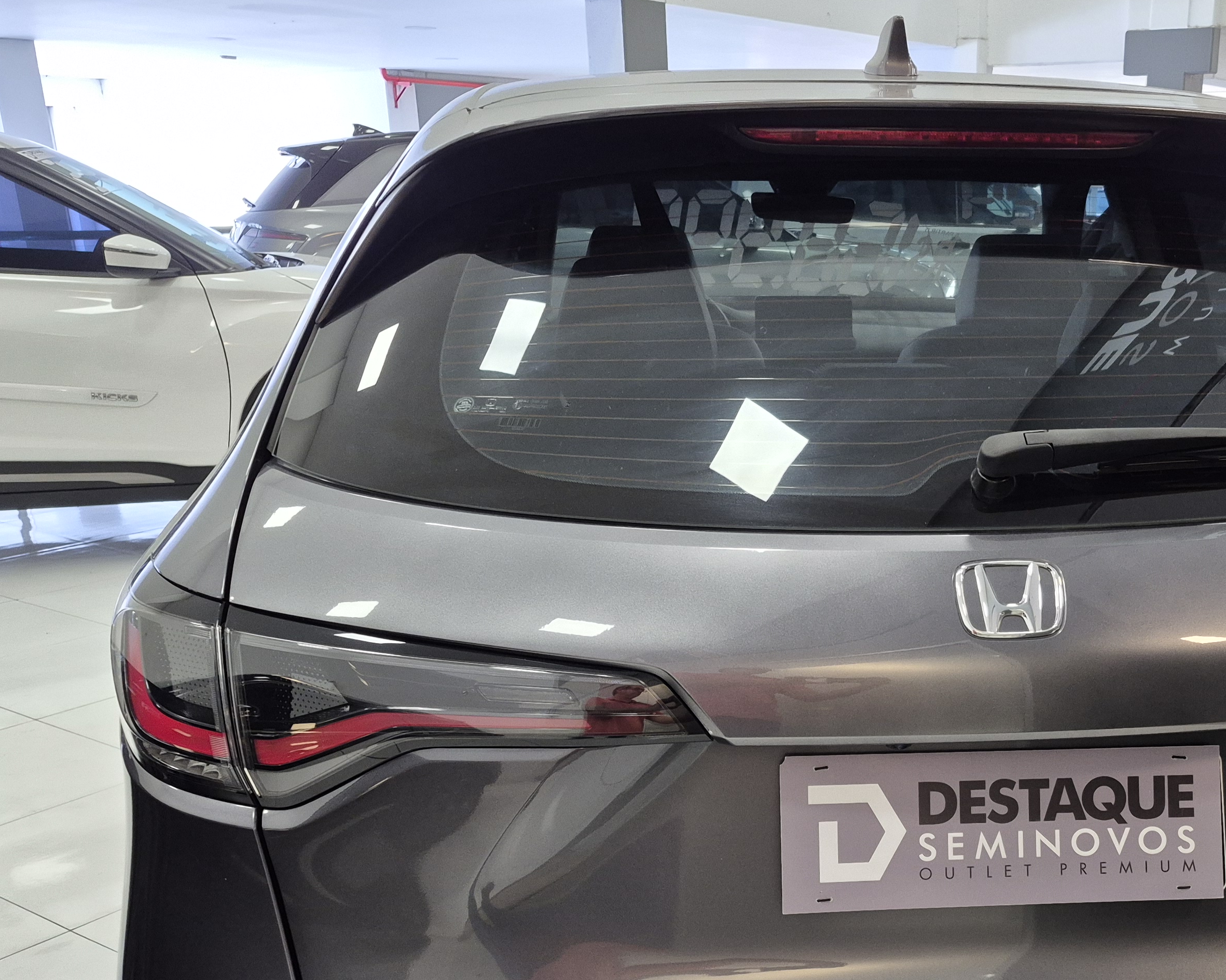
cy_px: 746
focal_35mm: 38
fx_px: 1379
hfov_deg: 46.4
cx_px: 903
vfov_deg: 38.1
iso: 400
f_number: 1.8
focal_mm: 5.4
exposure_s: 1/120
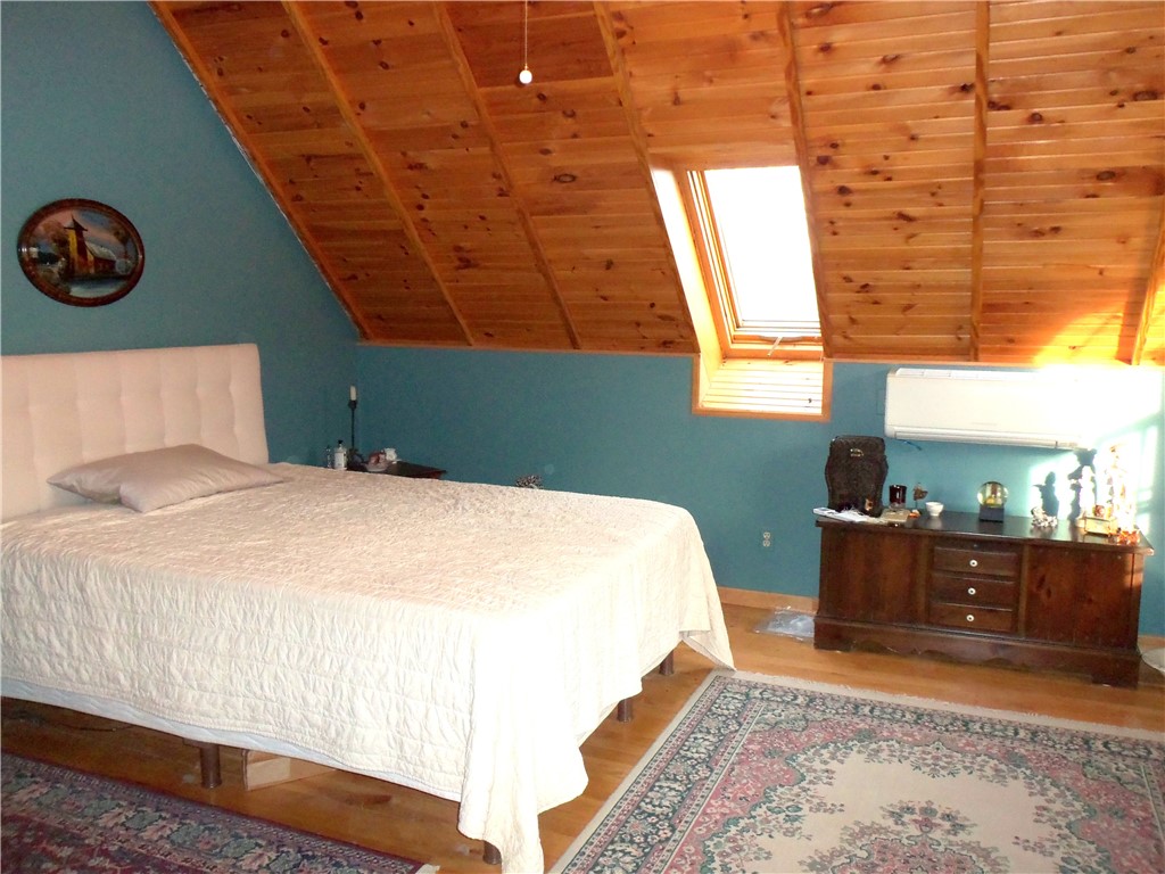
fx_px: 942
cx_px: 582
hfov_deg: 63.4
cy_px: 437
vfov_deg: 49.7
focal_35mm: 28
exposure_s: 1/60
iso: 200
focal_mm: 5.1
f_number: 3.3
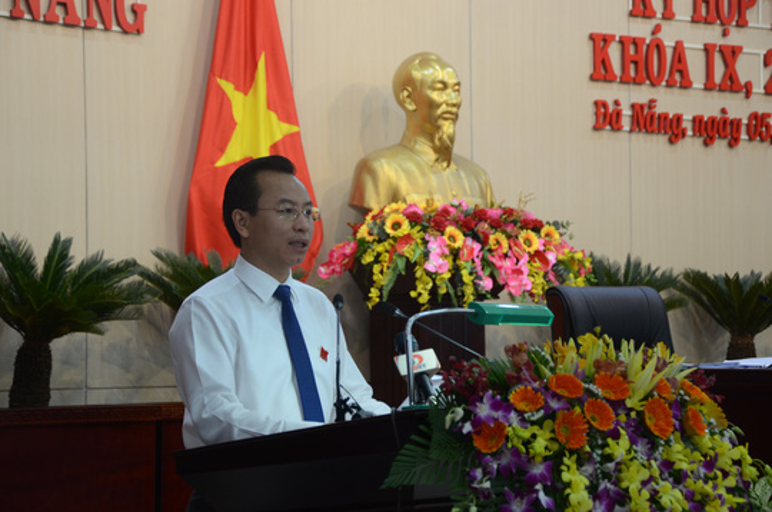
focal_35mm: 99
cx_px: 386
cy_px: 256
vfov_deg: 13.8
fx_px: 2119
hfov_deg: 20.6
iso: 640
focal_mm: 66
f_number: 5.3
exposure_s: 1/50
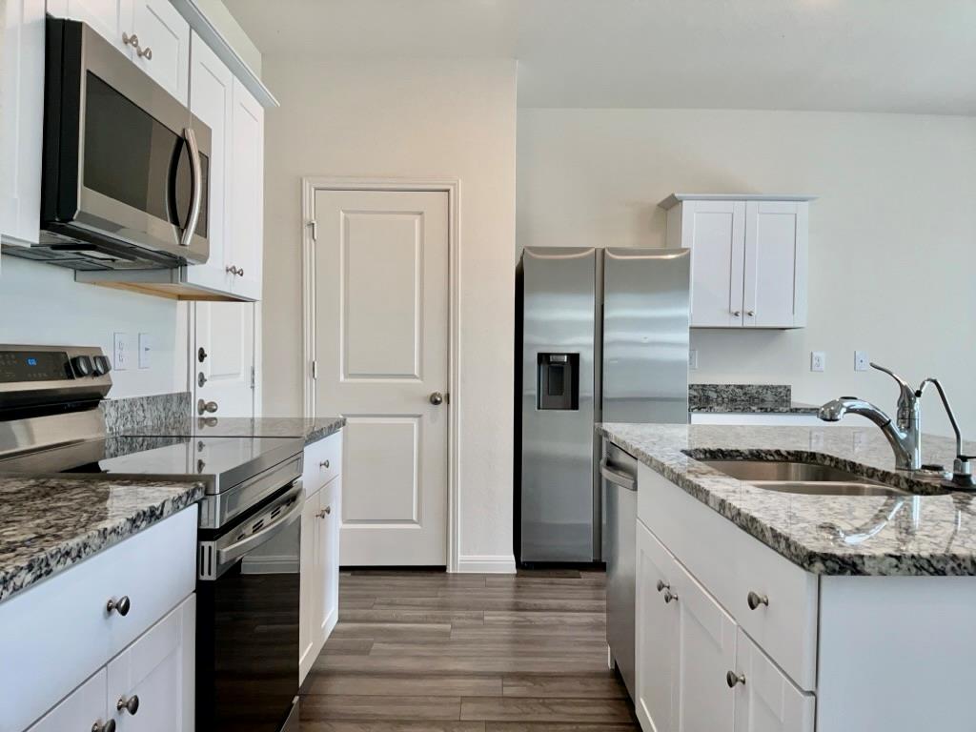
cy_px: 366
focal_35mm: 27
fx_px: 761
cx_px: 488
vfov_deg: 51.4
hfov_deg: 65.3
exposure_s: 1/60
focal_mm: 3
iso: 32
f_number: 1.8
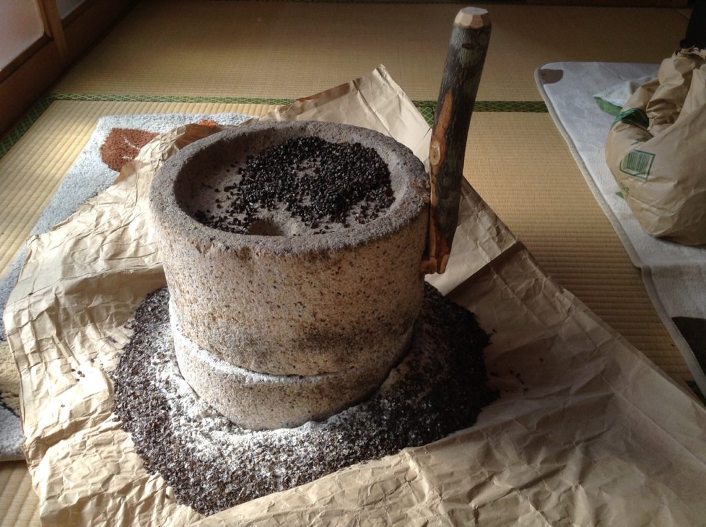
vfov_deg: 42.8
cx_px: 353
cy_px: 264
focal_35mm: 33
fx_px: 672
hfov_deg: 55.4
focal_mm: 3.3
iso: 32
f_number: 2.4
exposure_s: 1/120
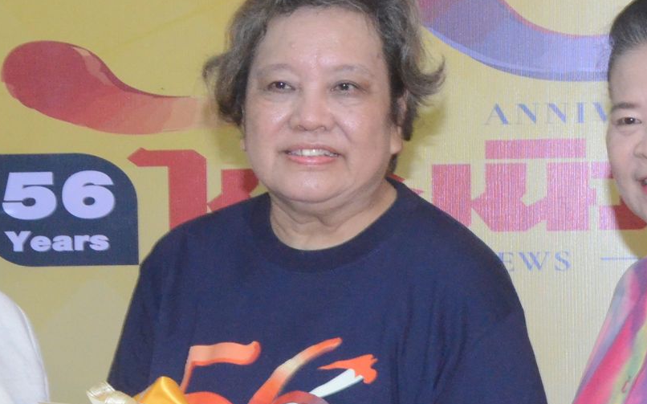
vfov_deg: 8.1
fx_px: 2838
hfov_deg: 13.0
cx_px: 511
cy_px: 349
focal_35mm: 161
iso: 3200
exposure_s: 1/60
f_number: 10
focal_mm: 34
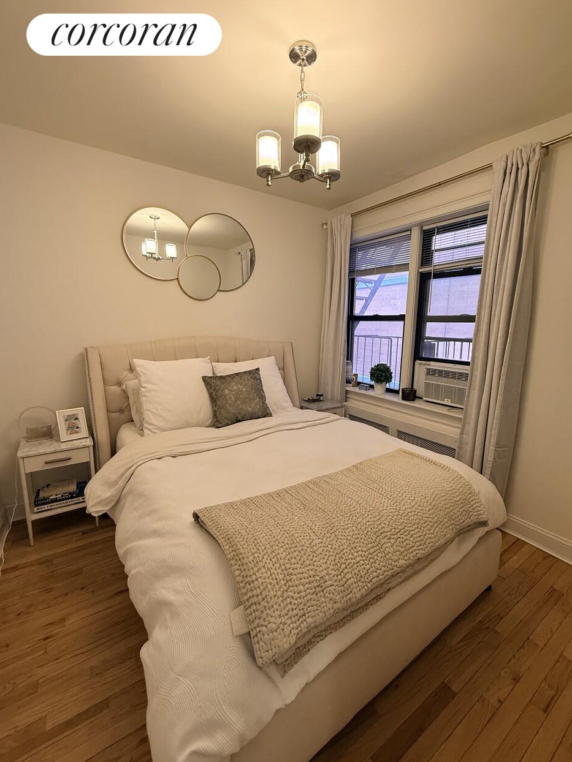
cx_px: 294
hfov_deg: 81.7
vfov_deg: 98.2
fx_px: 330
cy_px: 383
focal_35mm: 15
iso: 200
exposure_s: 1/60
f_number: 2.2
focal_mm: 2.22
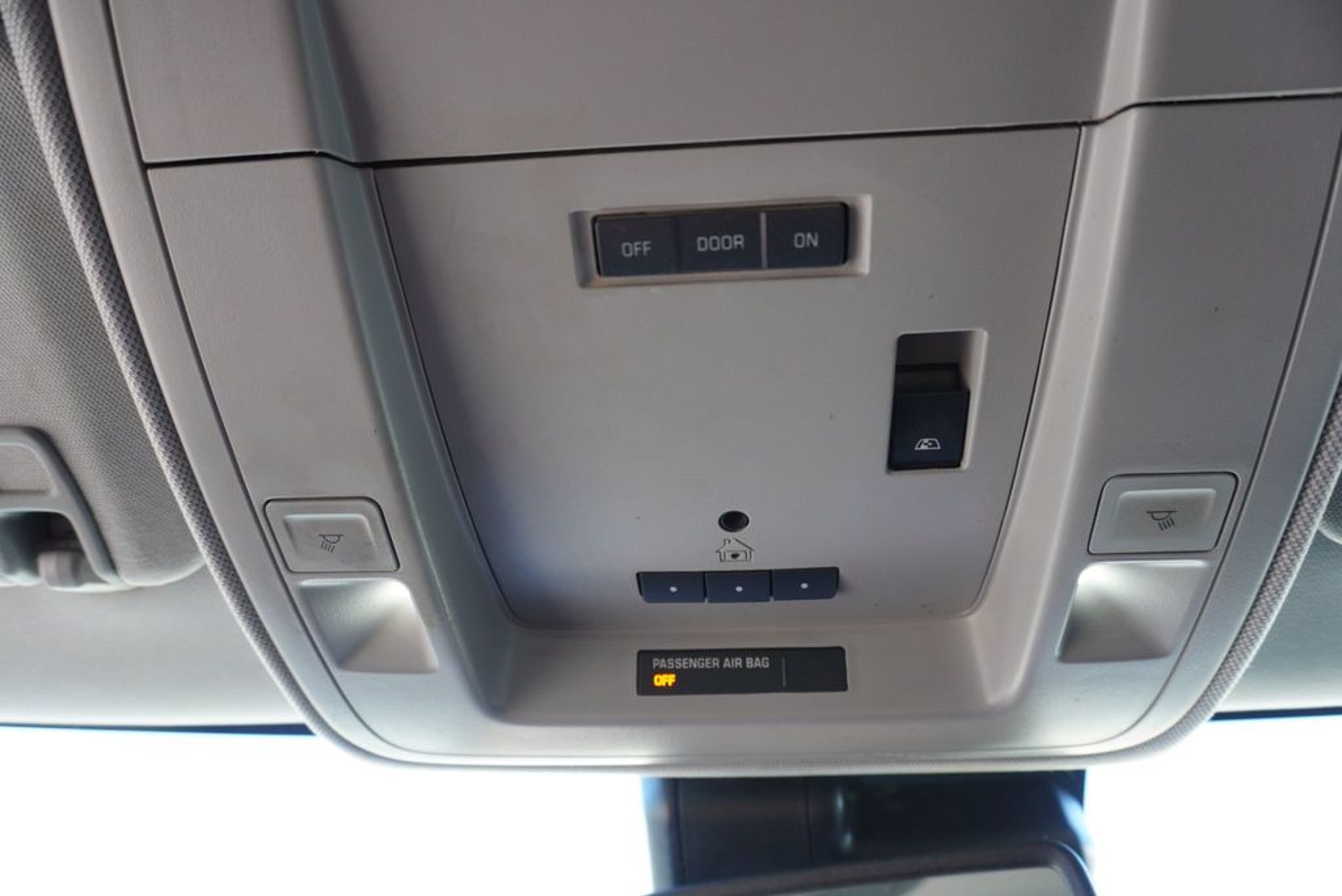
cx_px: 671
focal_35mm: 24
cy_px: 448
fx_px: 895
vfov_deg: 53.2
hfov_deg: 73.7
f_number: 4
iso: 250
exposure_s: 1/60
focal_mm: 16
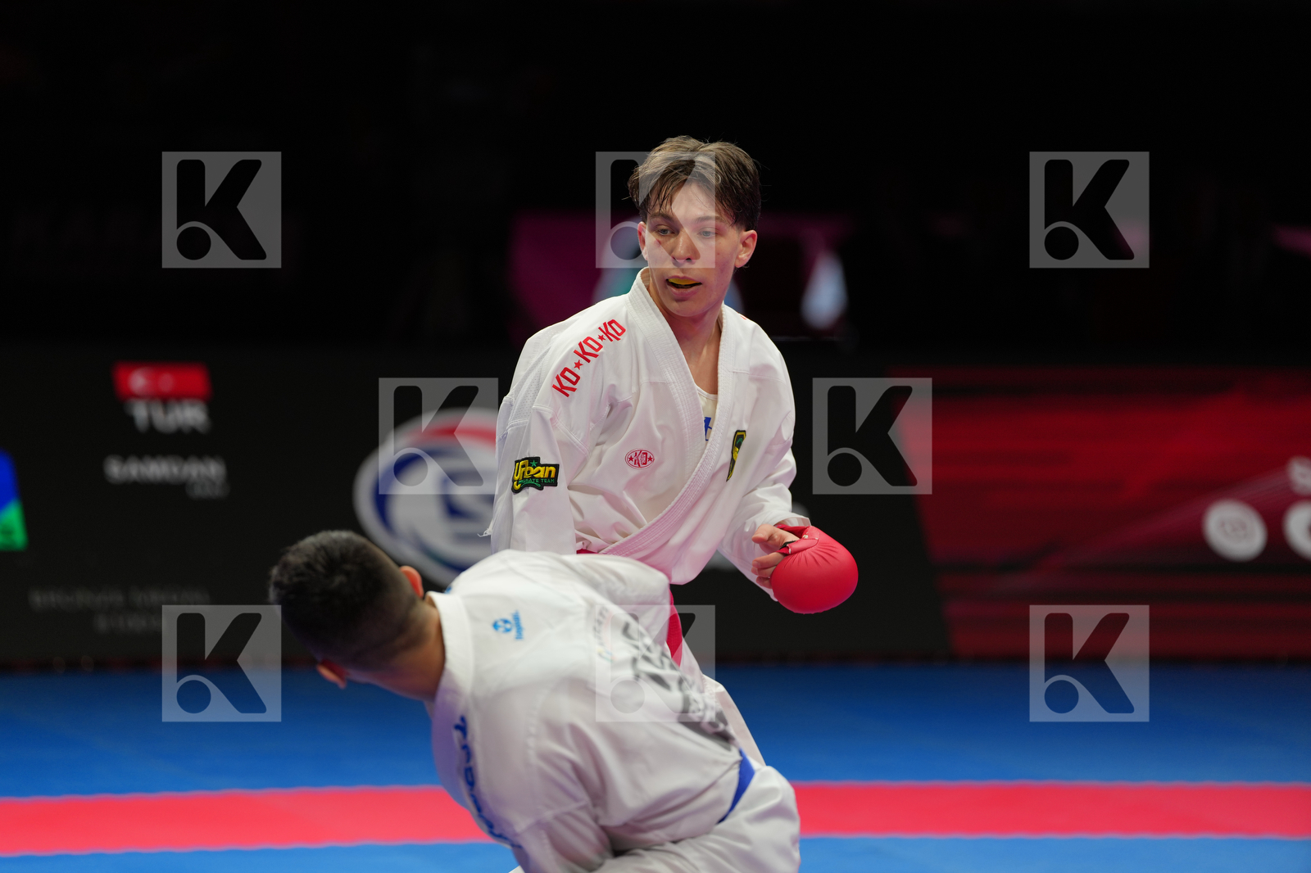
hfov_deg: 10.4
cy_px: 436
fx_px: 7172
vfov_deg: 7.0
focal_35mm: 197
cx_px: 656
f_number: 2.8
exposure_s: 1/1000
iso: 400
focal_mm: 197
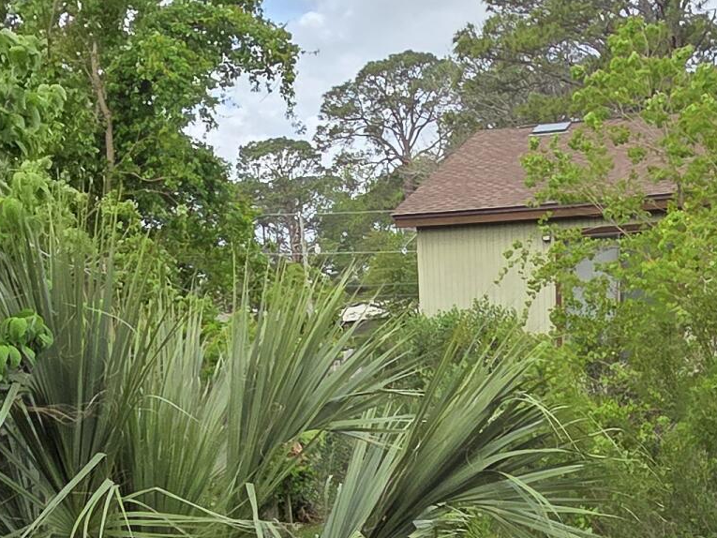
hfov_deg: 37.5
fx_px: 1057
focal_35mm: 51
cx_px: 374
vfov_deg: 26.9
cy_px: 543
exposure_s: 1/2000
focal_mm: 2.2
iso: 125
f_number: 2.2
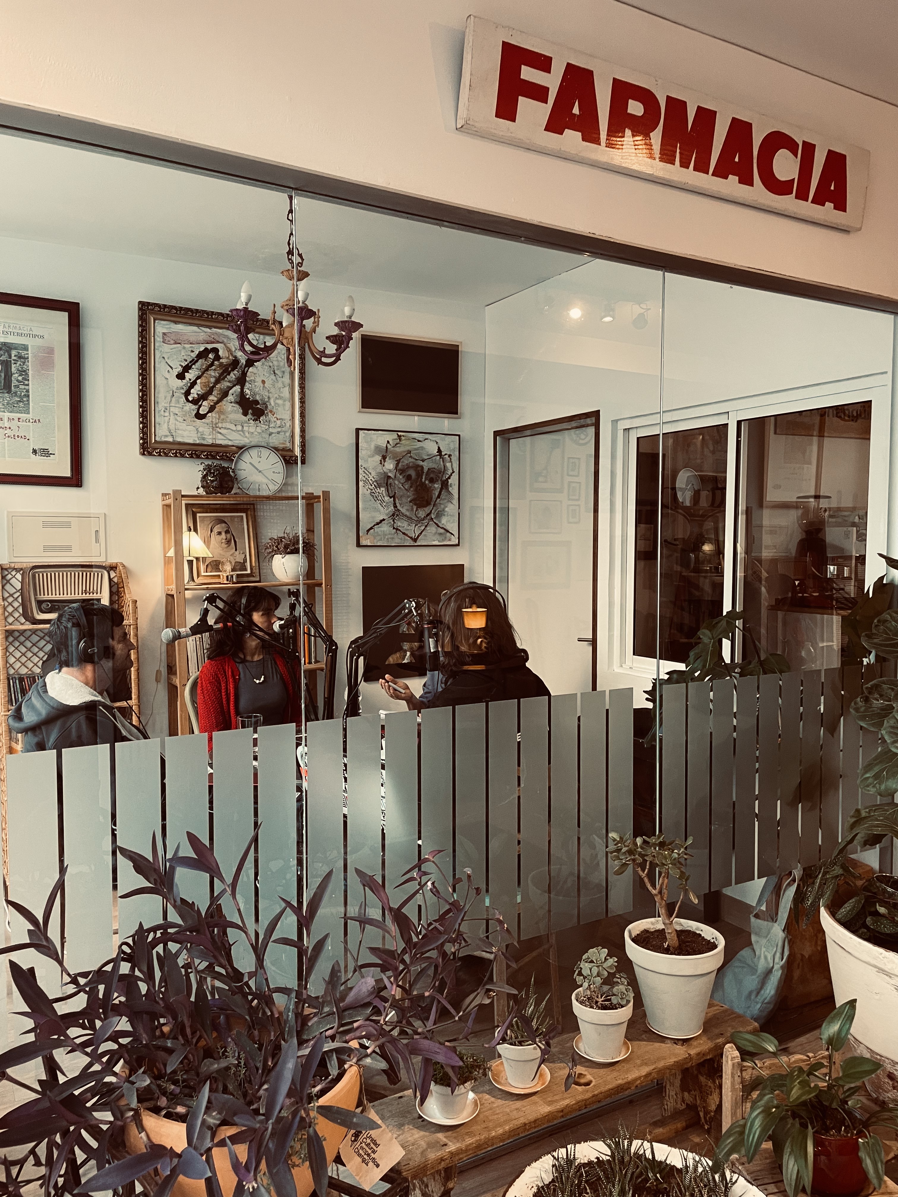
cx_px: 449
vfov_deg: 67.3
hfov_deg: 53.1
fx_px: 899
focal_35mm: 26
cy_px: 598
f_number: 1.6
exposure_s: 1/50
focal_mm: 4.2
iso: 125
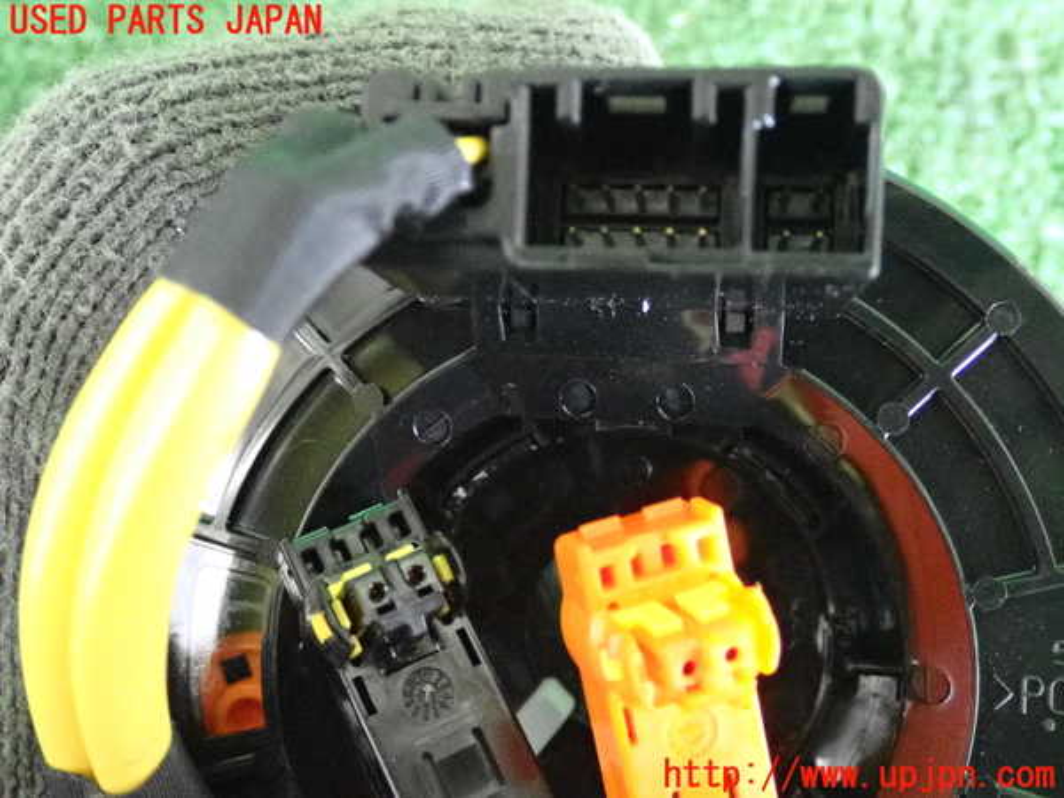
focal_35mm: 50
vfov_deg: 29.1
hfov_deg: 38.2
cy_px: 399
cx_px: 532
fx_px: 1537
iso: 5000
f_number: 3.2
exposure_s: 1/125
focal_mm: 9.01
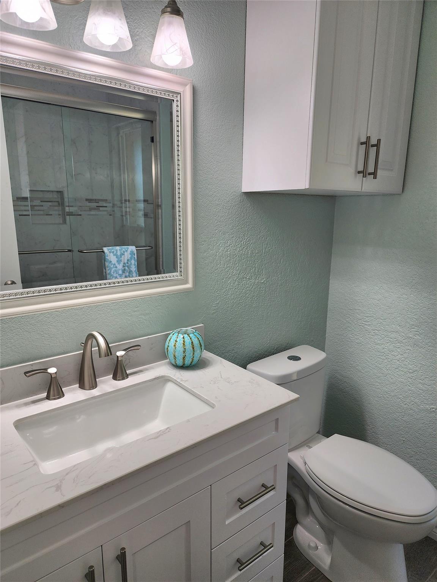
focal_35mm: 23
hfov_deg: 58.9
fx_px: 387
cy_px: 291
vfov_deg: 73.9
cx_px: 218
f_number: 1.8
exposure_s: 1/120
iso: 32
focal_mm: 6.4
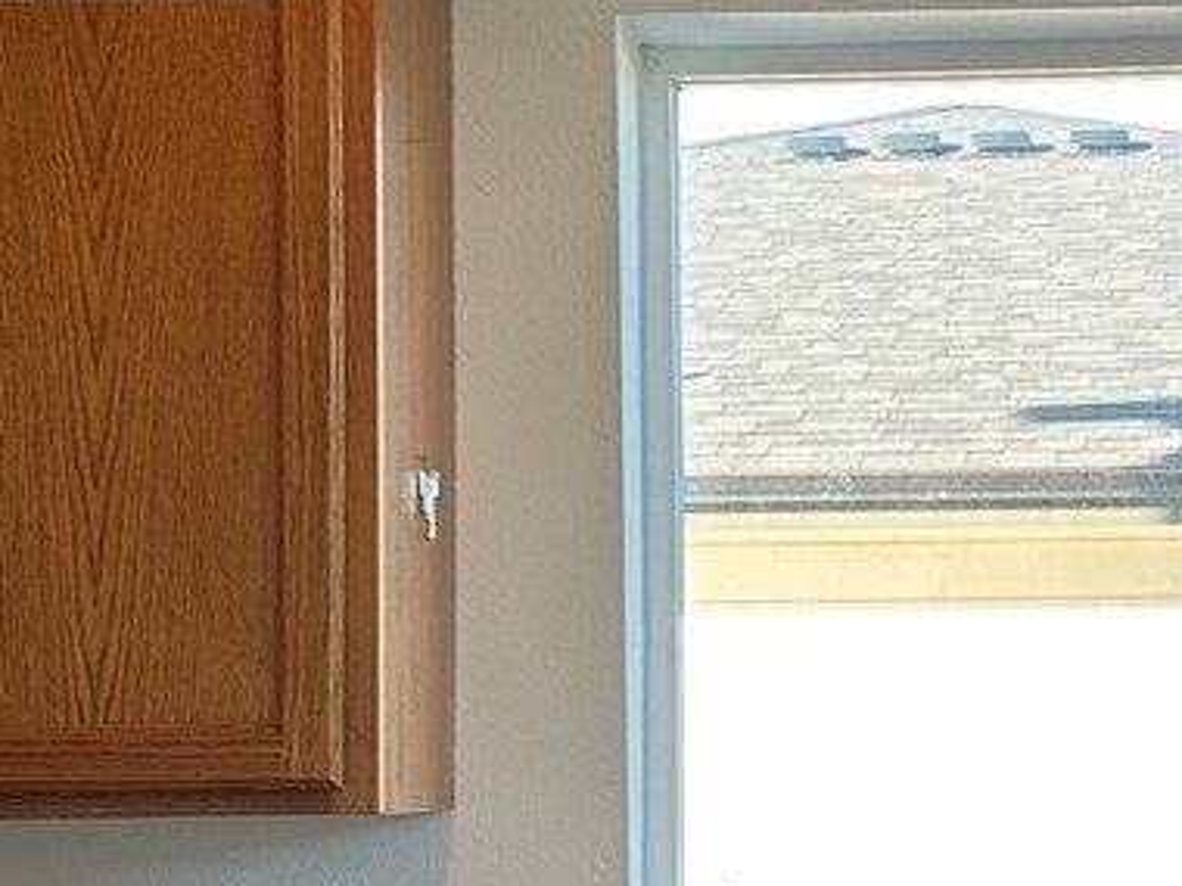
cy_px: 644
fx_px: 3449
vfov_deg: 14.6
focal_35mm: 101
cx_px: 967
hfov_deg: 19.2
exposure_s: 1/152
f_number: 1.78
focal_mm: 6.86
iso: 80
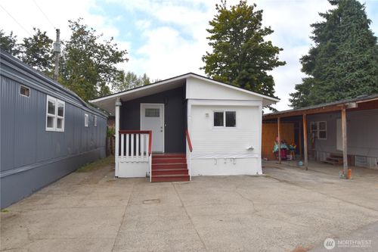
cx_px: 189
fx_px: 236
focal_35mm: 22
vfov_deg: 56.1
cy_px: 126
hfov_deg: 77.3
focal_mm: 15
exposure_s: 1/200
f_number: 10
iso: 100
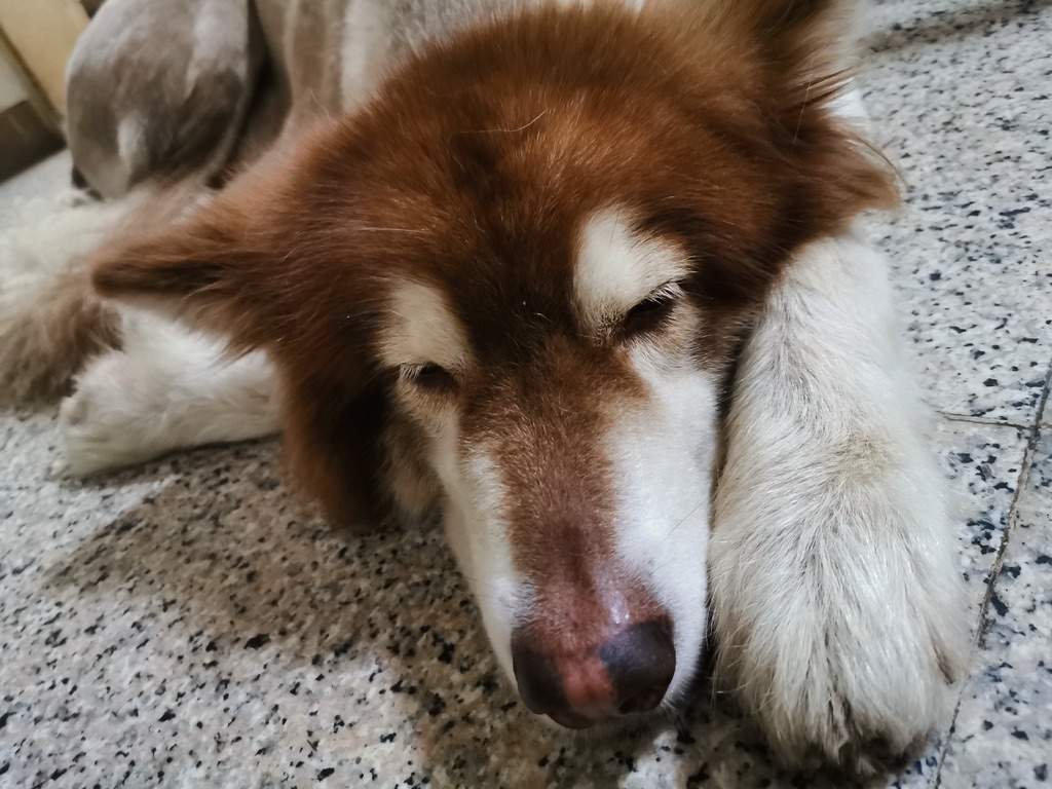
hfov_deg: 65.3
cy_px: 394
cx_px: 526
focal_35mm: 27
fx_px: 821
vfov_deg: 51.4
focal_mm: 5.56
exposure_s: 1/25
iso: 800
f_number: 1.6
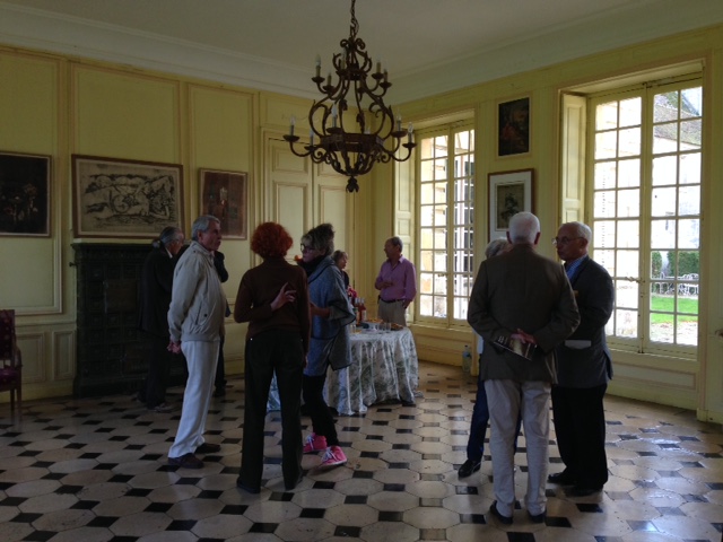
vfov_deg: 42.9
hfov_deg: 55.4
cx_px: 362
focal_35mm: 33
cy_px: 271
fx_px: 689
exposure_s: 1/120
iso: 80
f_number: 2.4
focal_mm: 4.12
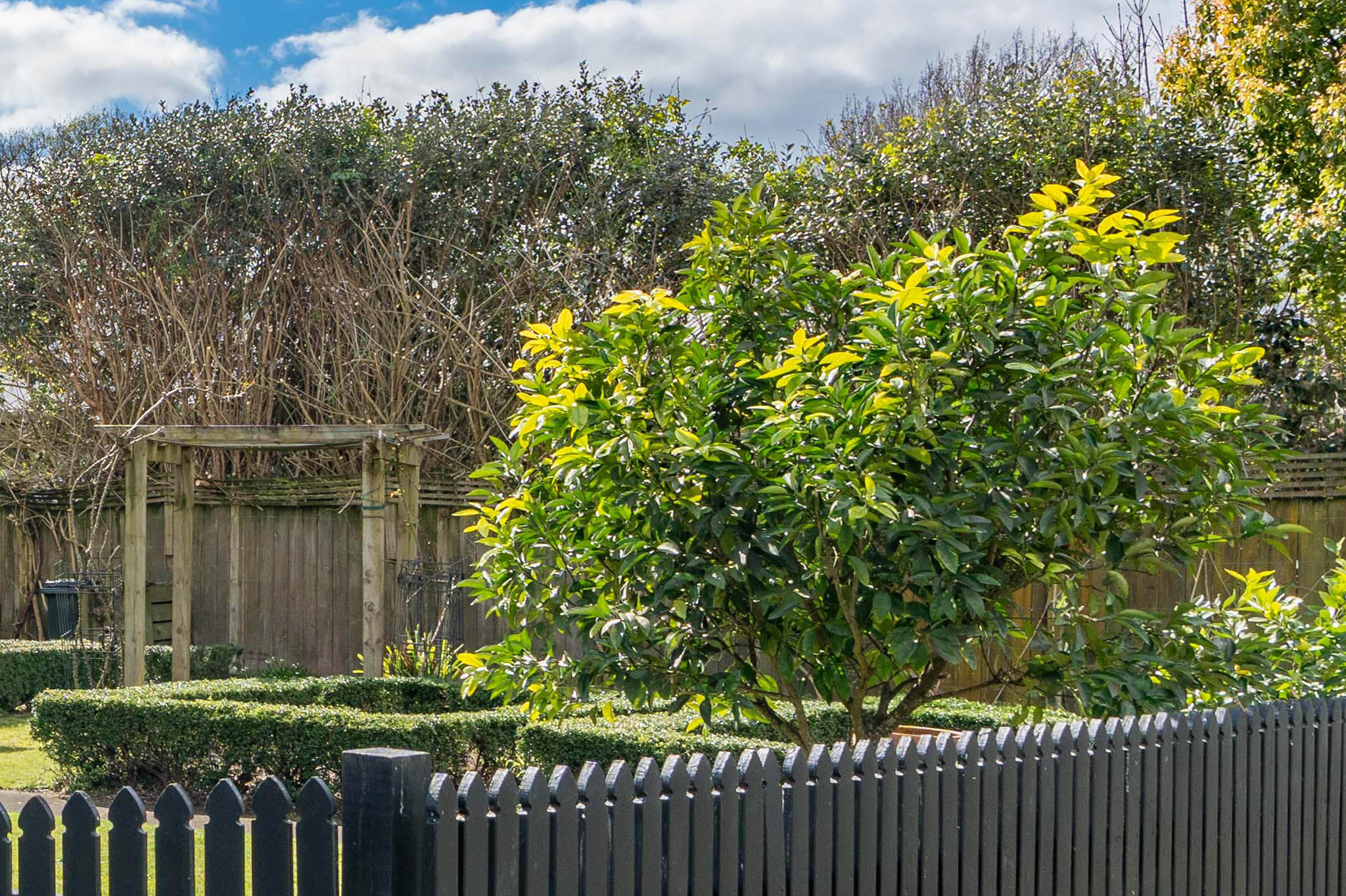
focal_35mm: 57
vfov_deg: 23.8
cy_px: 509
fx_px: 2131
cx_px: -342
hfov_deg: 29.3
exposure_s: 1/250
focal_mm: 17
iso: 100
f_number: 8
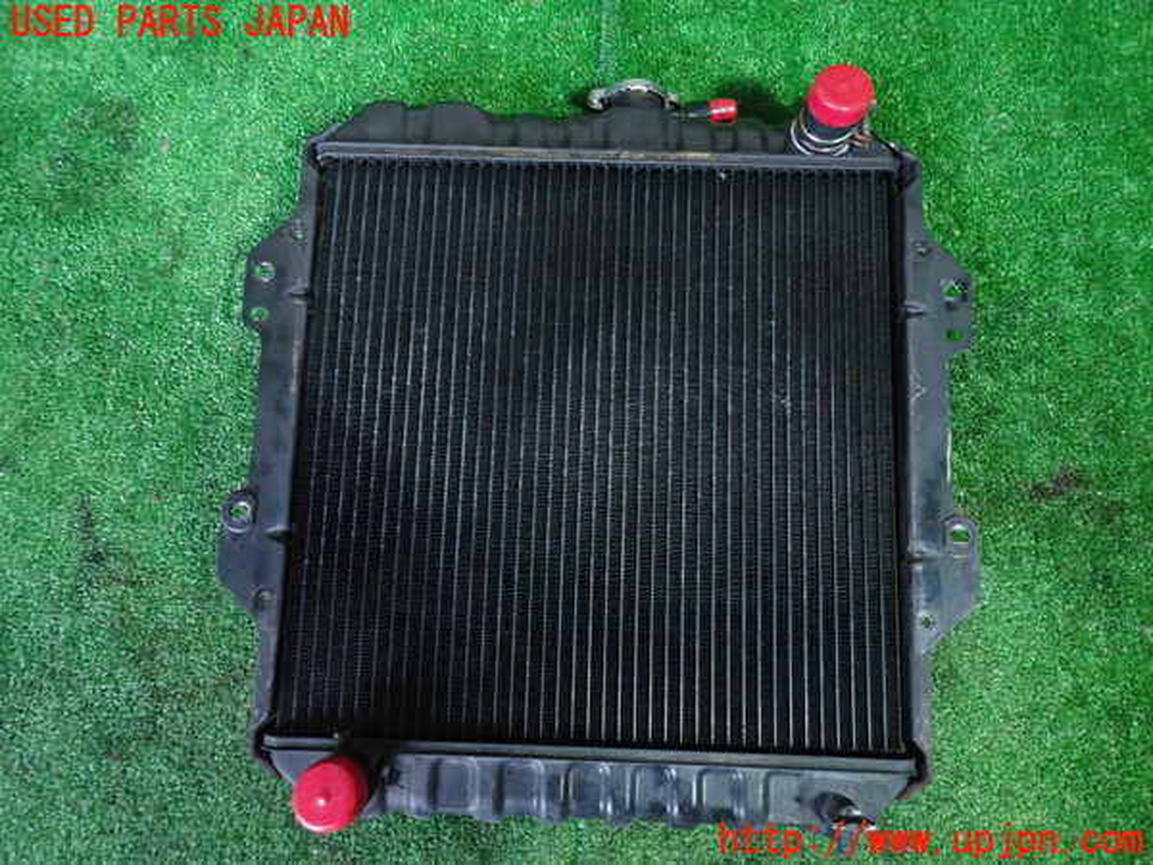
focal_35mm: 25
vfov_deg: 54.9
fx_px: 833
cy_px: 432
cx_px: 576
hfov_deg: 69.4
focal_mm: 4.5
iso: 800
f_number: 2
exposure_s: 1/15
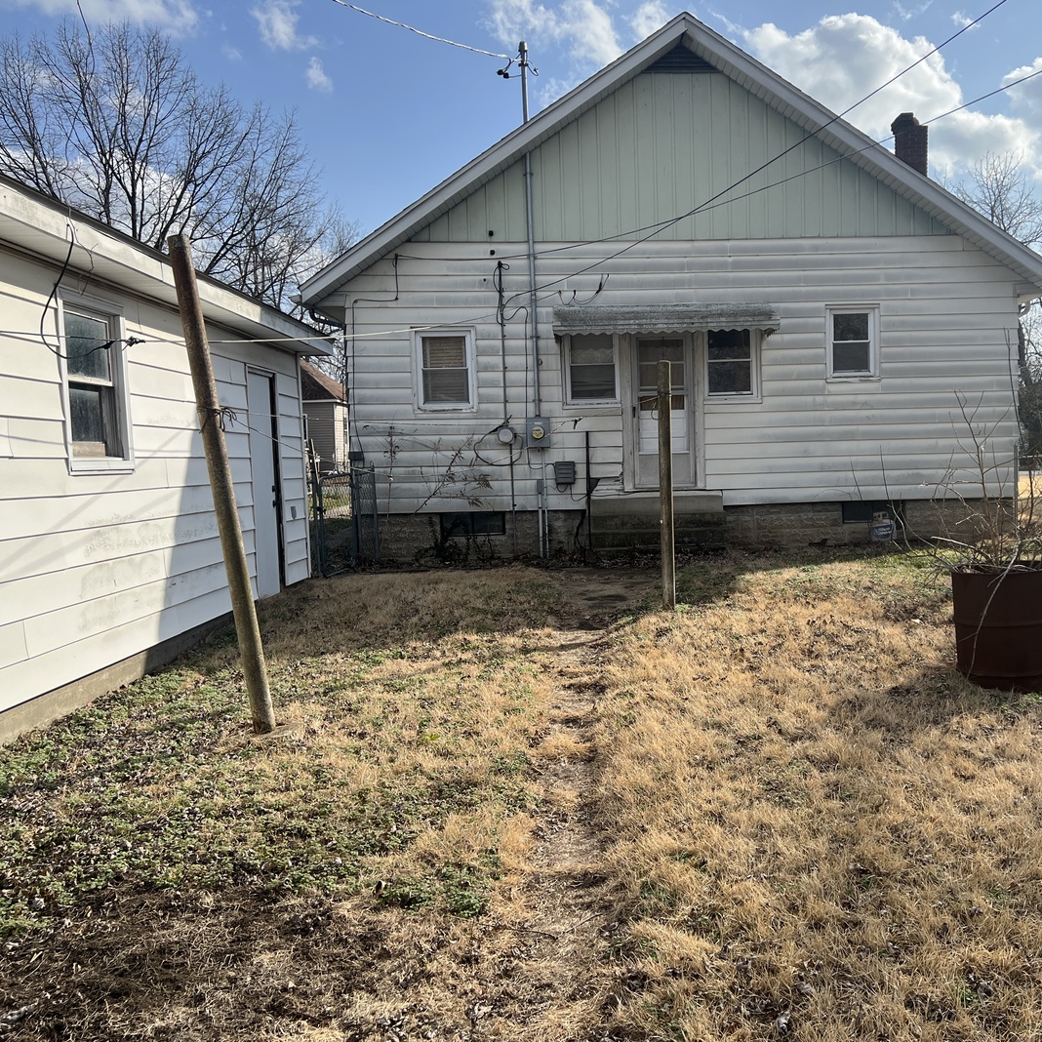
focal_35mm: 31
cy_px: 524
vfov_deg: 52.5
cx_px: 643
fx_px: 1056
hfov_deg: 52.0
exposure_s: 1/3704
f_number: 1.5
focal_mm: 5.7
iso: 50
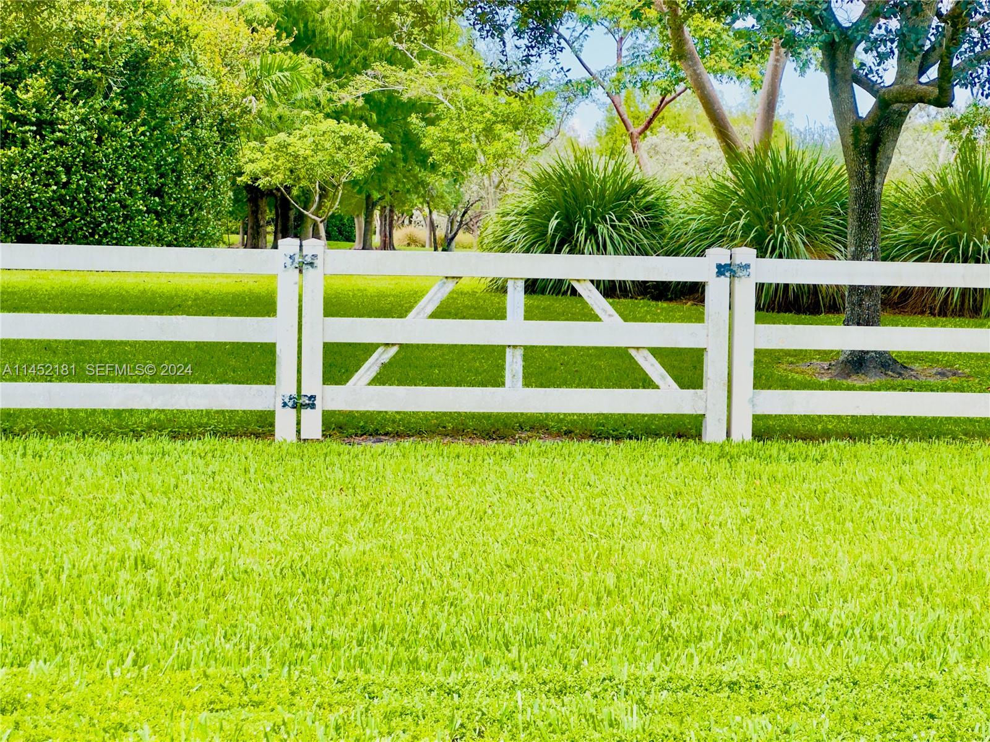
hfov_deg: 25.3
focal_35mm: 77
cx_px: 495
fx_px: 2202
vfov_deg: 19.1
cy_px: 371
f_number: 2.8
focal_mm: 9
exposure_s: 1/121
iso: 64
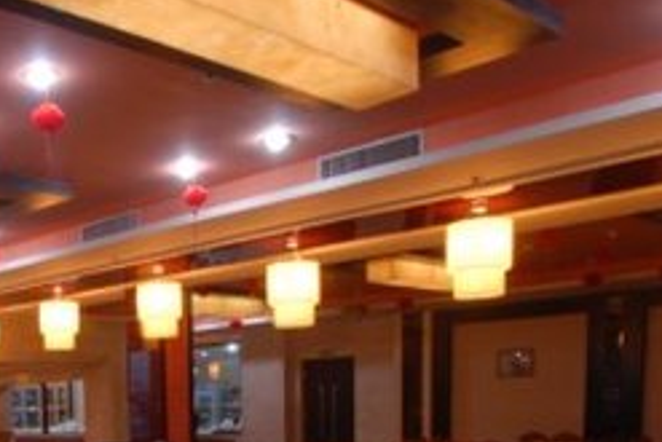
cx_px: 80
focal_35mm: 43
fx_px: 791
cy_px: 513
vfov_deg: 27.8
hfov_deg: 42.1
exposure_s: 1/1.5
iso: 200
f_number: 14
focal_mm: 12
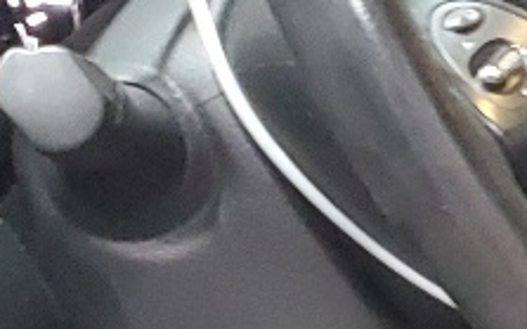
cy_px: 637
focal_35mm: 198
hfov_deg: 9.8
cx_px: 1075
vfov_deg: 6.4
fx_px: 2842
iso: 333
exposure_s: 1/15
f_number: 1.5
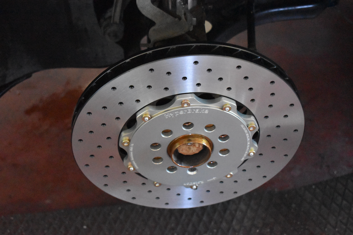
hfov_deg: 31.9
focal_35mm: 63
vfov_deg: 21.6
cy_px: 118
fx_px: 618
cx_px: 176
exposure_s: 1/100
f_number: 5
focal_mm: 42
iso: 12800
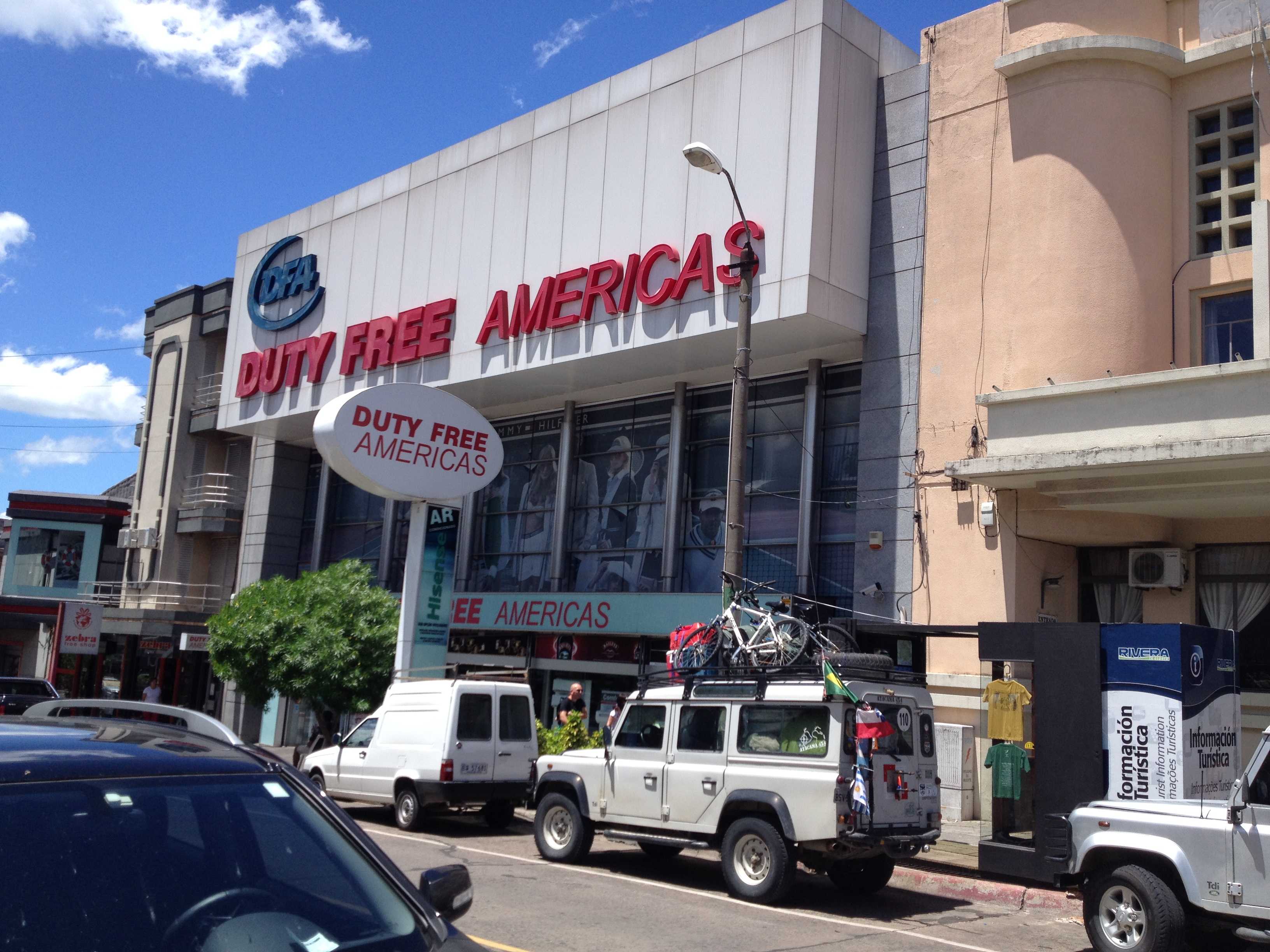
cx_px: 635
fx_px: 1284
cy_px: 476
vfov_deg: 40.7
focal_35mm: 35
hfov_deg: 52.6
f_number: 2.4
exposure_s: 1/1453
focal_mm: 4.28
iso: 50
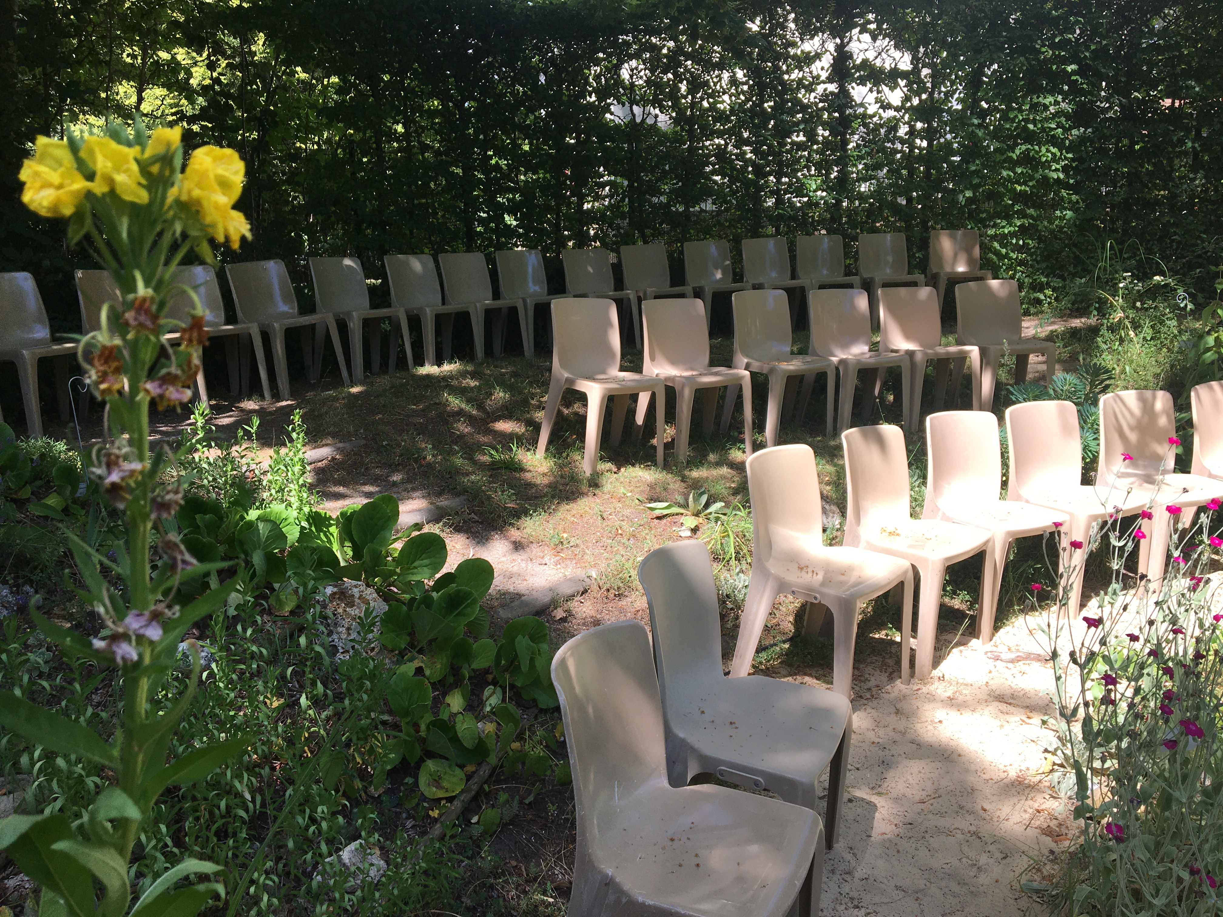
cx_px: 612
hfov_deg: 61.7
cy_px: 458
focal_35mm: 29
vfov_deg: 48.2
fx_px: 1025
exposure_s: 1/541
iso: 25
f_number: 2.2
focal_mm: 4.15
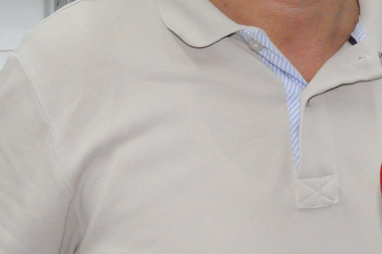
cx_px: 285
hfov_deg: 16.5
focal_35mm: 124
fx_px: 1314
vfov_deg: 10.9
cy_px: -26
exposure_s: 1/200
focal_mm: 30
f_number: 9
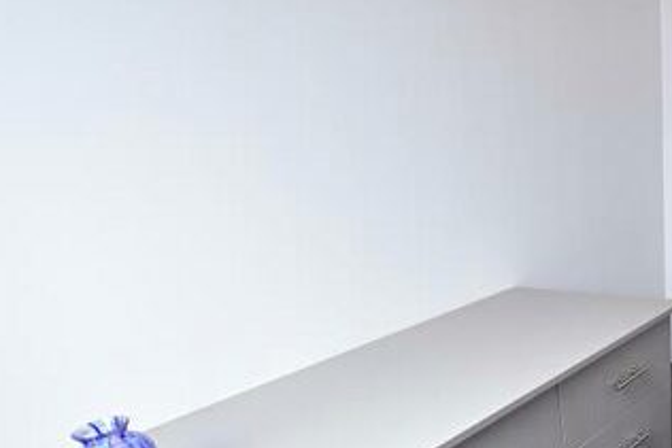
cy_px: 475
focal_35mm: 31
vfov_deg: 36.8
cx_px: 564
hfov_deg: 54.8
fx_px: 579
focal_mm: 14
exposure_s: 1/15
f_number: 3.5
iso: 400
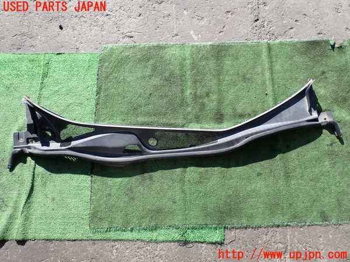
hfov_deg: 69.4
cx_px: 175
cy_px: 131
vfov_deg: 54.9
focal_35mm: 25
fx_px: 253
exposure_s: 1/500
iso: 100
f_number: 2.8
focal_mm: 4.5
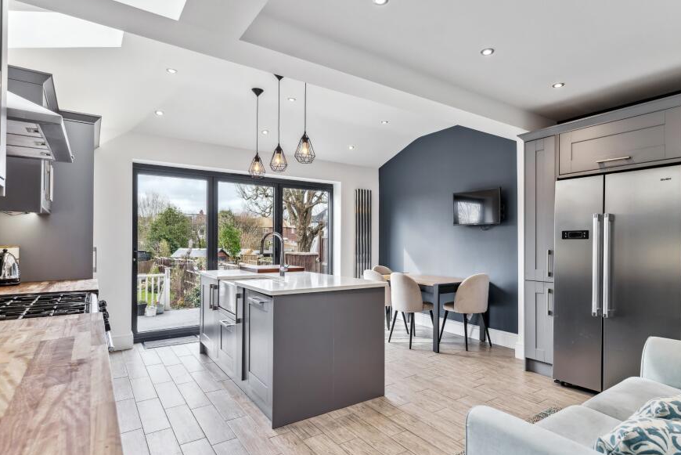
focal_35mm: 20
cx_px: 384
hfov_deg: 83.5
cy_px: 242
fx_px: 379
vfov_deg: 61.9
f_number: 6.3
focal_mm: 17
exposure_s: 1/125
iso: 800
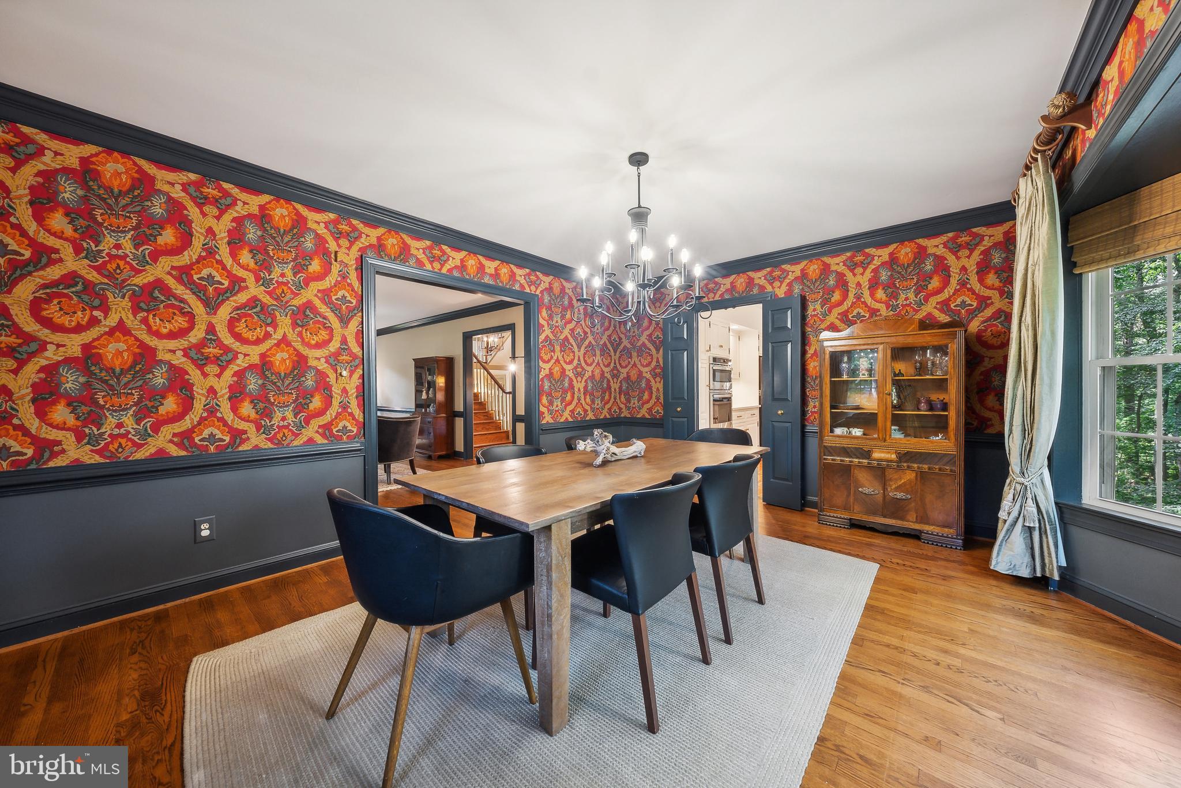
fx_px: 394
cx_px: 590
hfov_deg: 112.6
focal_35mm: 12
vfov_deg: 90.1
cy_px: 394
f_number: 7.1
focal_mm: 12
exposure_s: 1/15
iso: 640
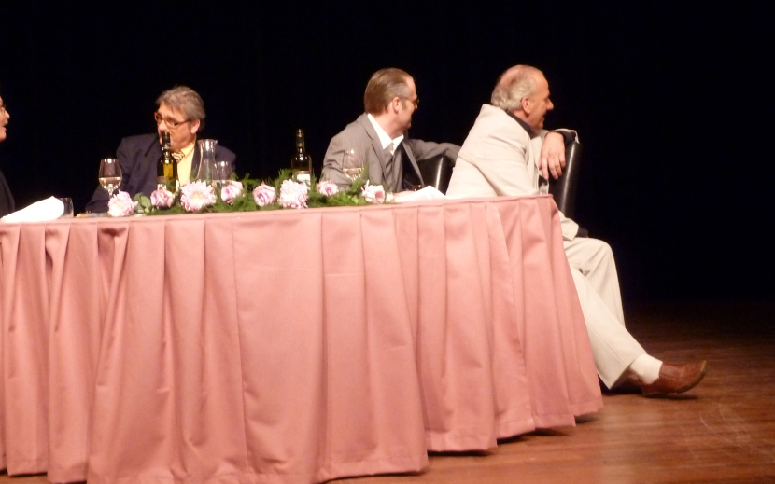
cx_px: 309
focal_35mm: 68
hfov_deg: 30.1
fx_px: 1436
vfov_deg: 19.1
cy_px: 165
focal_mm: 8.5
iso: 400
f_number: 3.8
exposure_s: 1/15
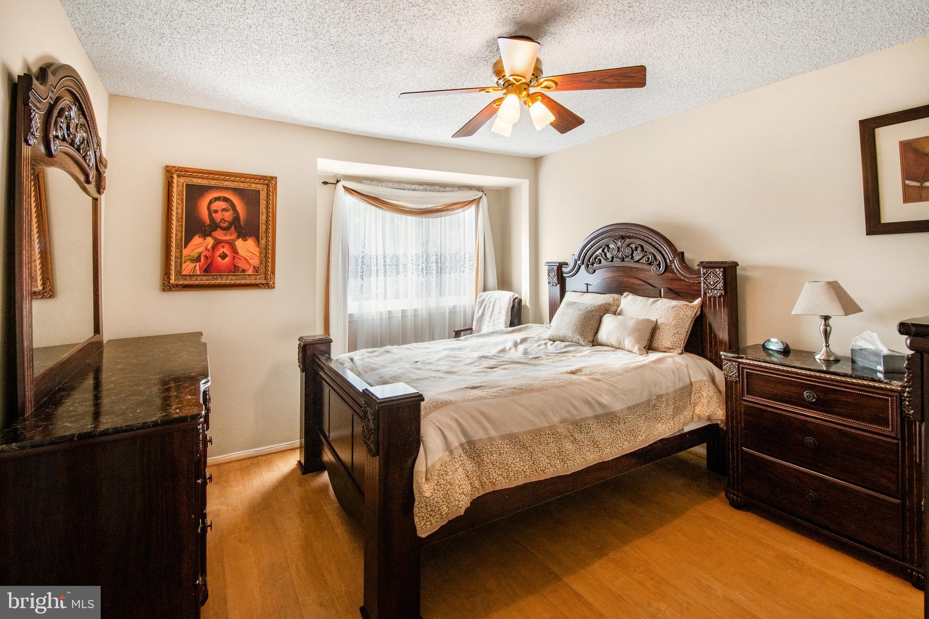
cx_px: 464
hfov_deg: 100.4
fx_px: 387
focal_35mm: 15
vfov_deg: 77.3
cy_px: 310
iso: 250
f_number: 9
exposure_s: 1/20
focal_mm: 10
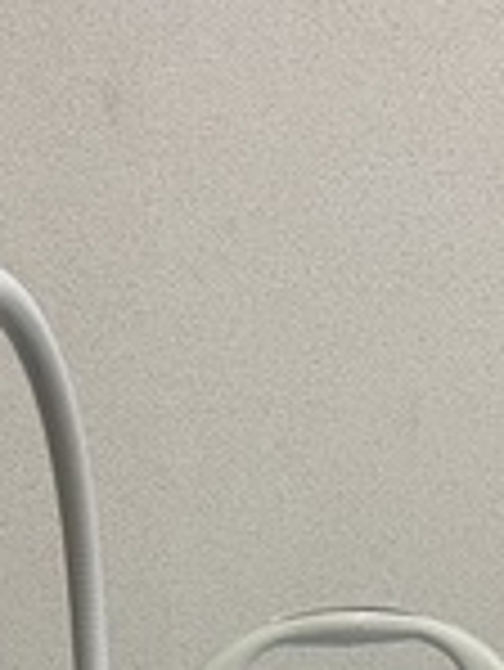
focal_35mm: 93
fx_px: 1803
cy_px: 1102
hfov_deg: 15.9
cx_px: 207
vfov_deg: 18.0
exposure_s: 1/60
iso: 320
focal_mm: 4.2
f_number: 1.6
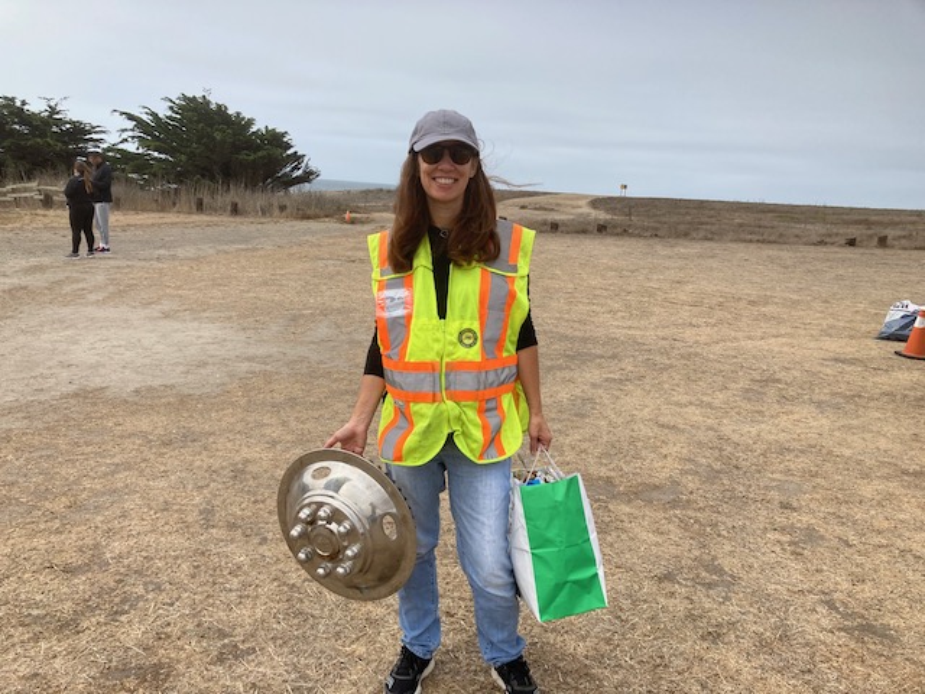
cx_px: 462
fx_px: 748
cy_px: 347
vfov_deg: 49.7
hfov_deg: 63.4
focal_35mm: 28
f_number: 1.8
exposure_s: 1/1656
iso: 20
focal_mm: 3.99
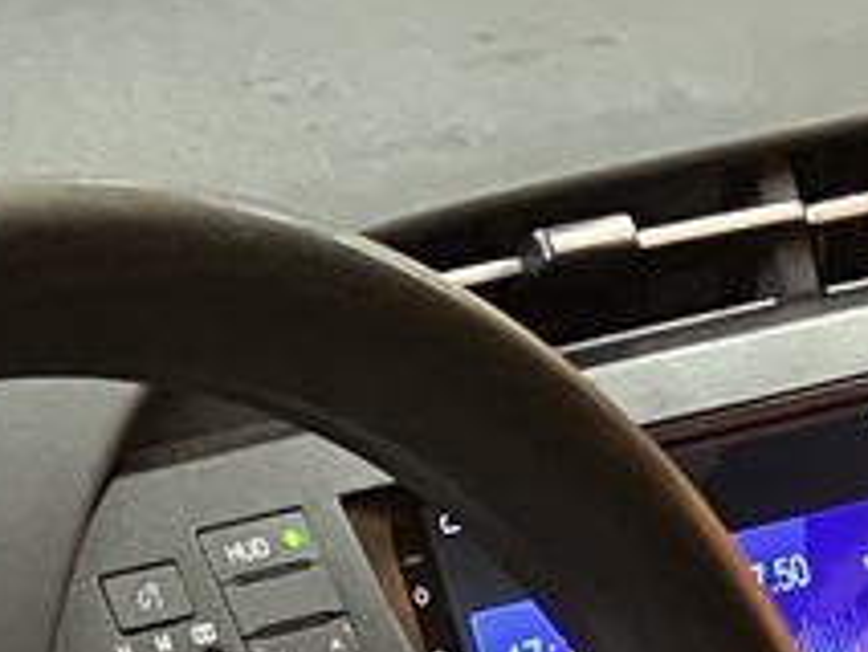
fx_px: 4742
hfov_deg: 10.4
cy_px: 1760
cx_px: 139
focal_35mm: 189
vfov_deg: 7.2
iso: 320
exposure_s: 1/40
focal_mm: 3.99
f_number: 1.8
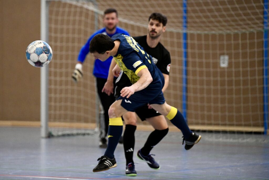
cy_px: 90
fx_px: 1233
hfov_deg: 12.5
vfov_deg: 8.3
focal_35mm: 165
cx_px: 134
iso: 8000
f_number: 2.8
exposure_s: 1/1600
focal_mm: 165
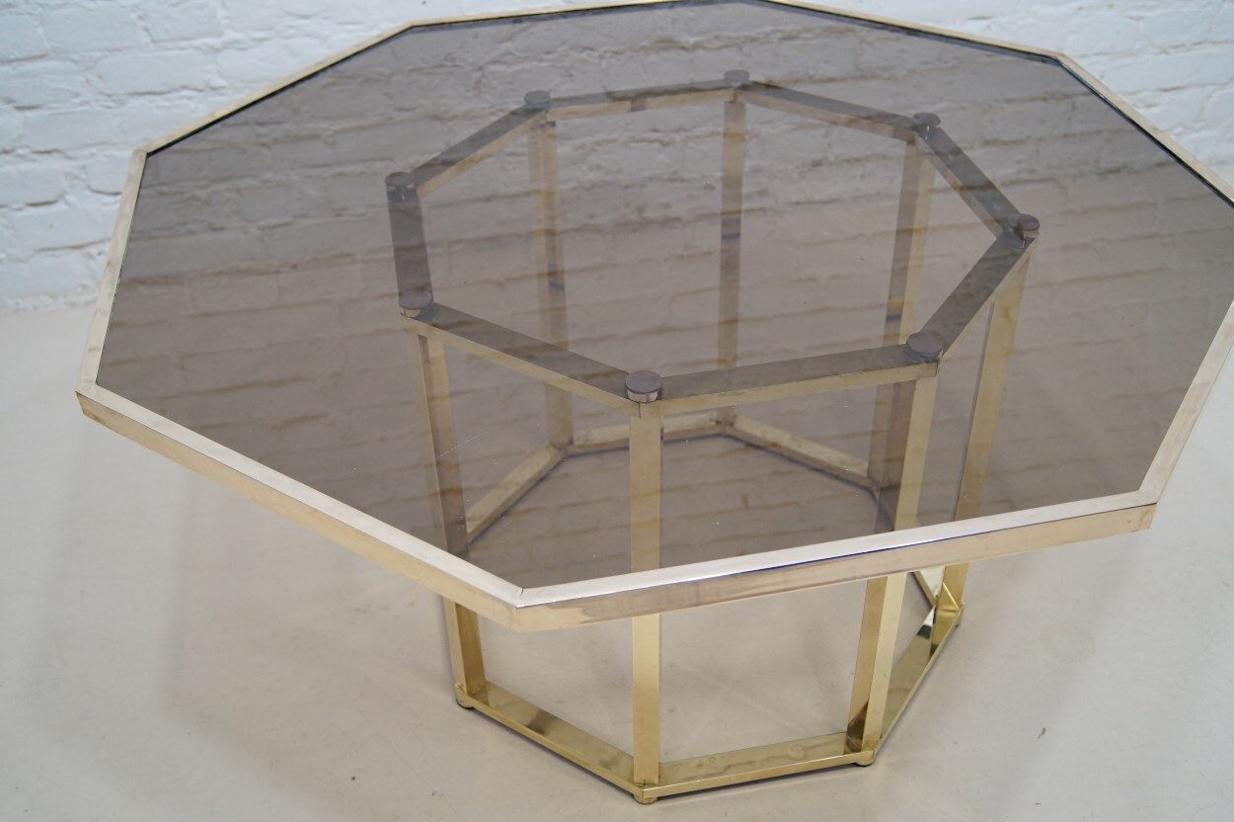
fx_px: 1233
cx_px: 617
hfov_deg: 53.2
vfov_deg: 36.8
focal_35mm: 36
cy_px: 411
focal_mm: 24
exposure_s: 1/60
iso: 400
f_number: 4
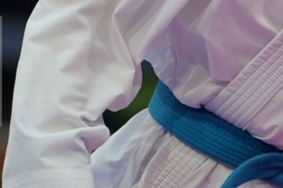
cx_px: 358
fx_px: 8238
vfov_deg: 1.3
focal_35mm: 1048
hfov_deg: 2.0
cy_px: -144
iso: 1250
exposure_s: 1/1000
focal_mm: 181
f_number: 2.8
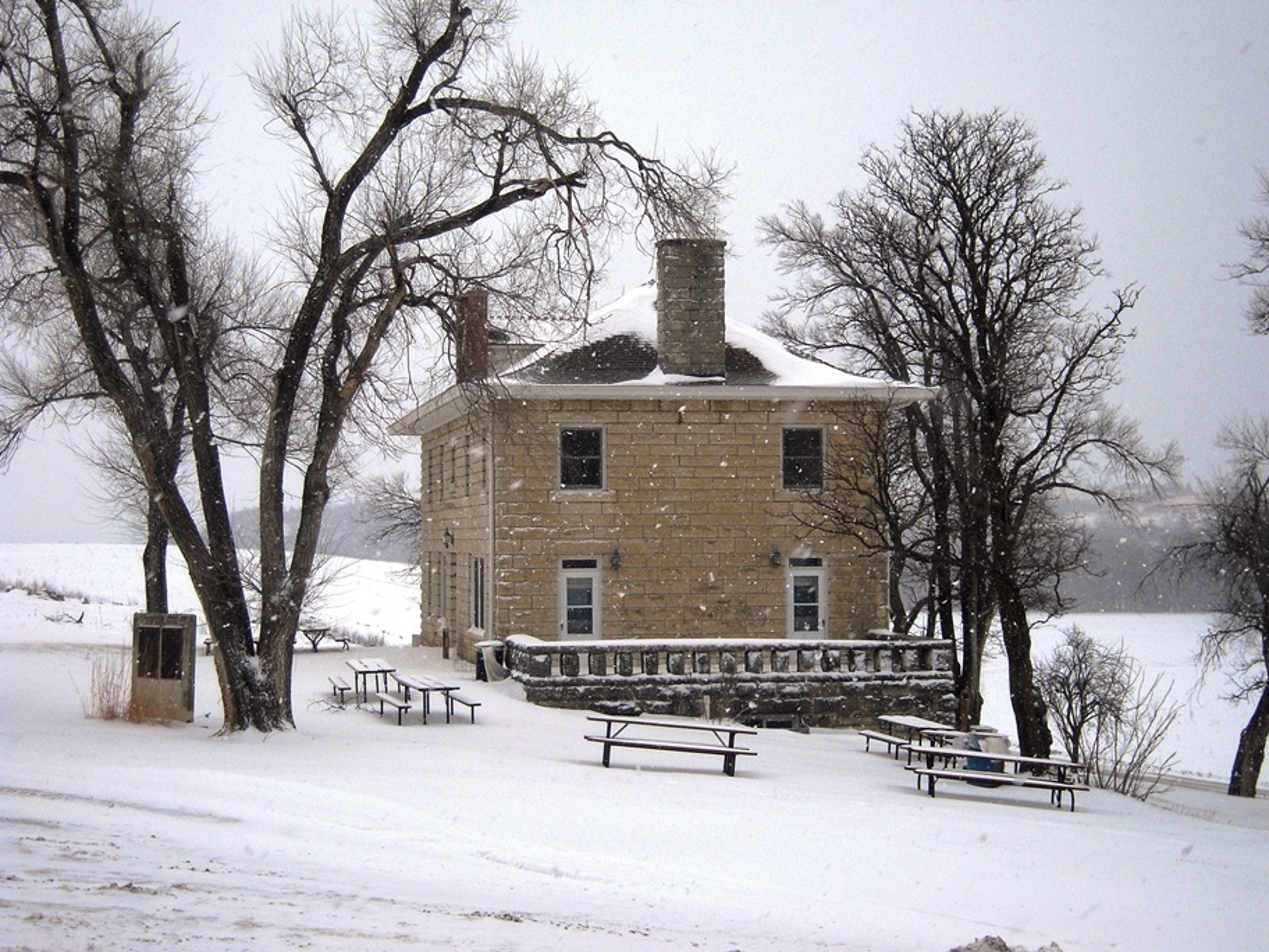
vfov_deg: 21.3
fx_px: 2529
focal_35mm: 69
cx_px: 634
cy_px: 476
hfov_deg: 28.2
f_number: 4.2
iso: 100
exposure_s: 1/320
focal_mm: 12.3
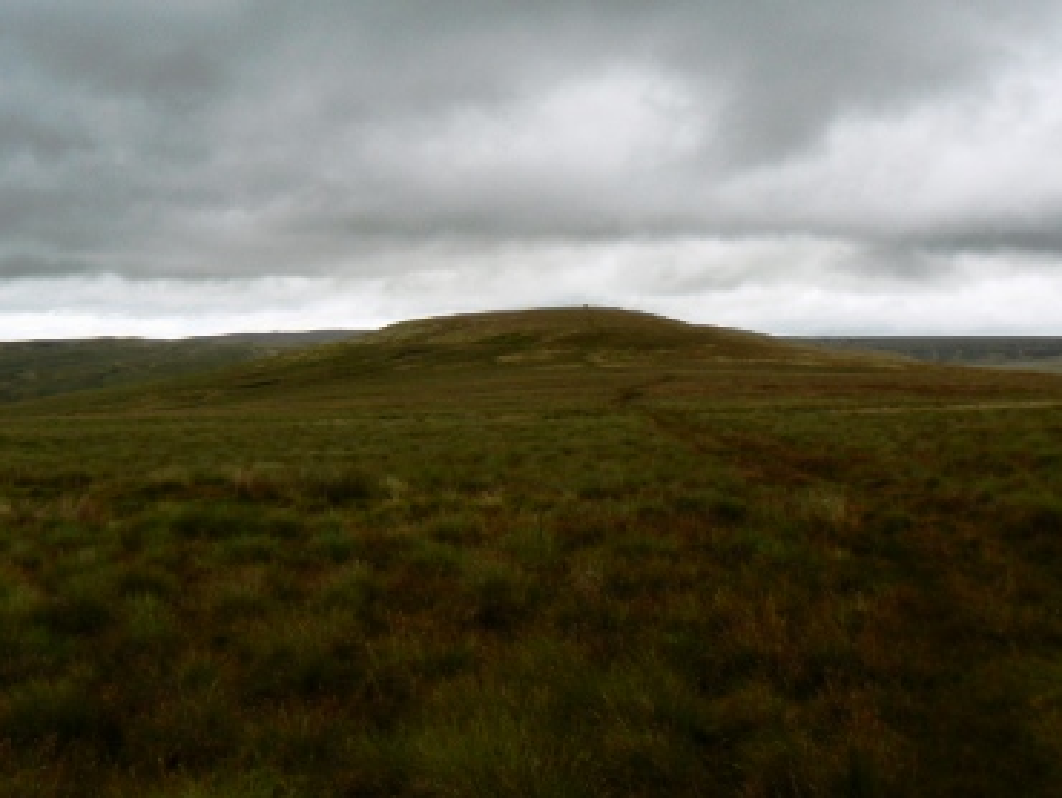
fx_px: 1289
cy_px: 350
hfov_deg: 44.7
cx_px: 494
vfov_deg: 34.3
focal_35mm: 42
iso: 80
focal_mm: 6
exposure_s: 1/250
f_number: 5.6
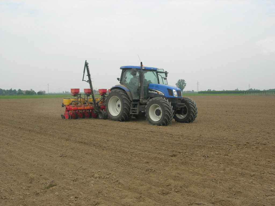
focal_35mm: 38
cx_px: 138
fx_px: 302
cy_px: 103
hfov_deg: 49.0
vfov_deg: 37.7
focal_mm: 7.8
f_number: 4.8
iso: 64
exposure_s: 1/387
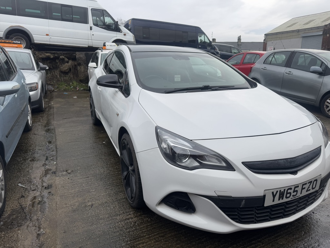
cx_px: 165
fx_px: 229
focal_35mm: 24
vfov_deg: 56.8
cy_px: 124
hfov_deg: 71.6
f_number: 1.78
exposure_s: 1/966
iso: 80
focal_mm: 6.76
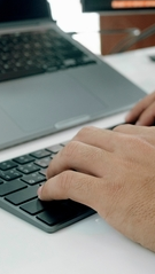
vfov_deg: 32.6
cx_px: 38
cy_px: 64
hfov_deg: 19.0
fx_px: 459
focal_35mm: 63
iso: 400
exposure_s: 1/60
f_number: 2.8
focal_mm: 16
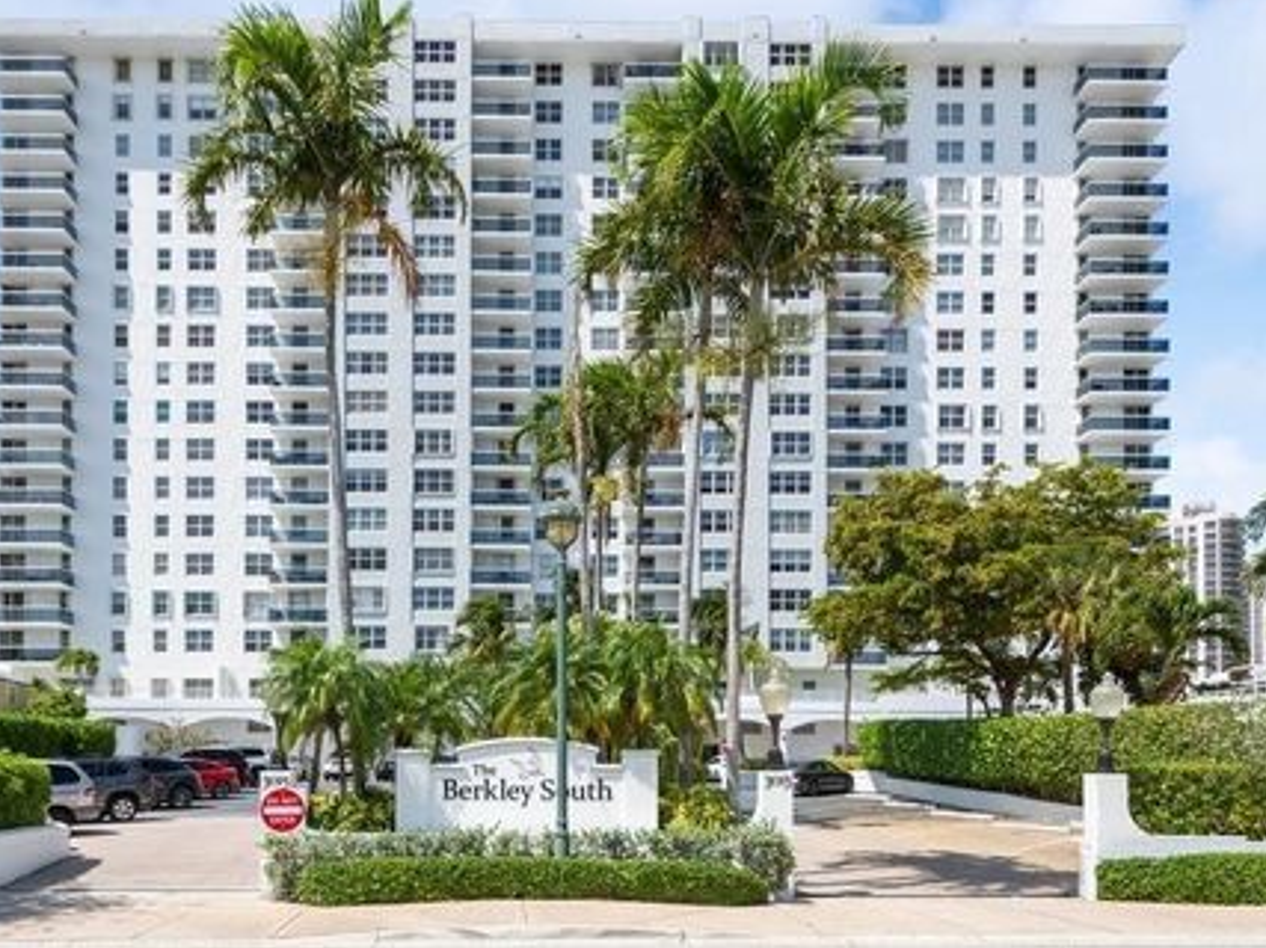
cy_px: 461
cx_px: 543
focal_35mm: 27
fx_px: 987
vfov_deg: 51.3
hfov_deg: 65.0
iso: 200
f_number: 4.5
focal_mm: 16
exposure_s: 1/3200
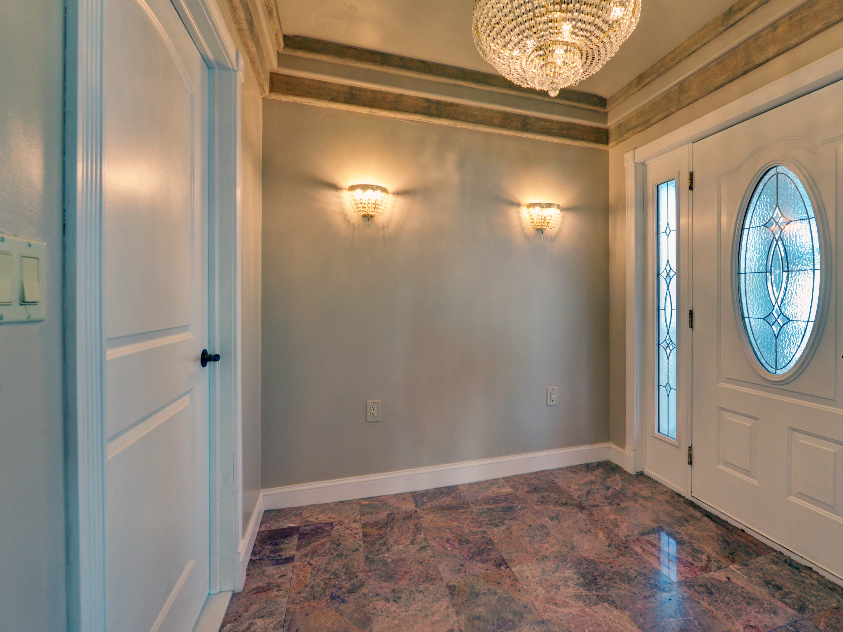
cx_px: 468
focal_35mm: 16
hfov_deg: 94.1
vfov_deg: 78.1
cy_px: 300
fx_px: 390
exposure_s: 1/30
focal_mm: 14
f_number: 9
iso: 640
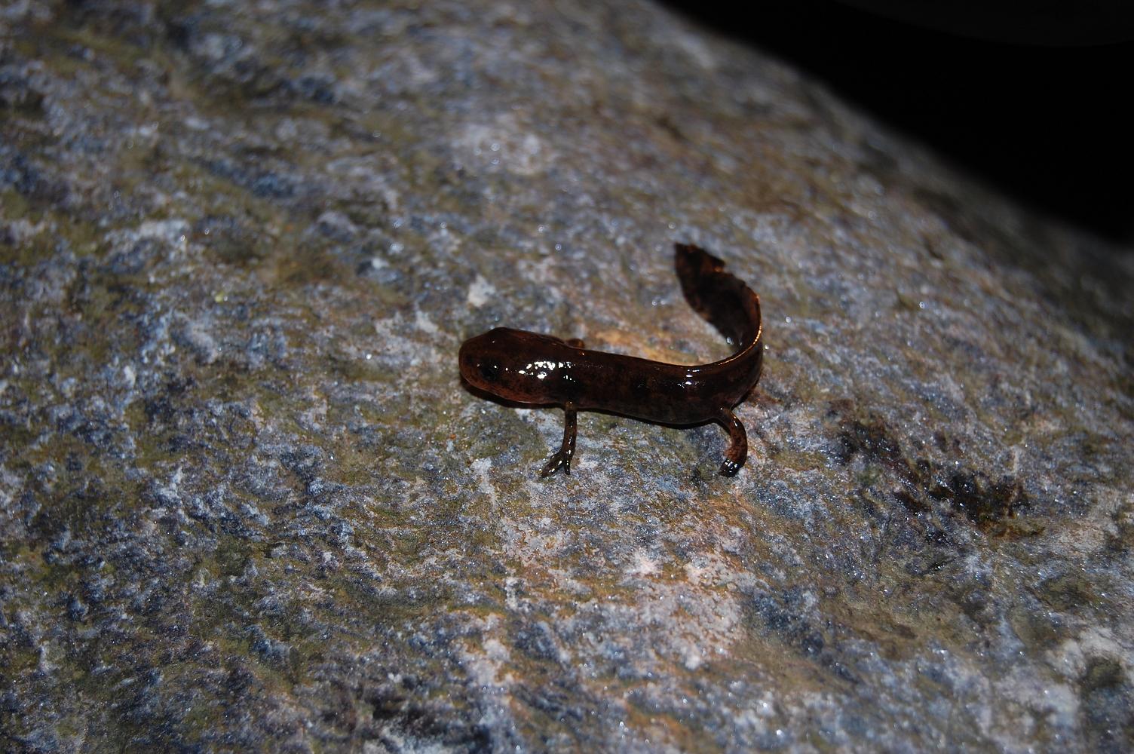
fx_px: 2596
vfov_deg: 16.5
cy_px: 377
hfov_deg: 24.6
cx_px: 567
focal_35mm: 82
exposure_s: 1/125
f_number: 5.6
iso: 200
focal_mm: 55
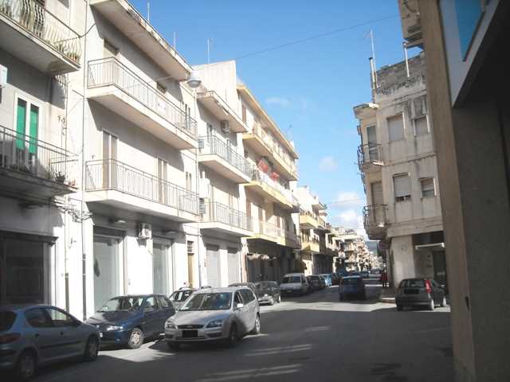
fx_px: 516
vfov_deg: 40.7
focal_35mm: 35
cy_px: 191
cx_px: 255
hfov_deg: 52.6
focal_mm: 5.7
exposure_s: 1/438
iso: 64
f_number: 5.6
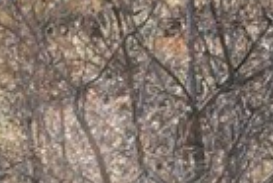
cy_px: 497
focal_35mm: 155
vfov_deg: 7.9
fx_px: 1177
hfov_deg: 10.0
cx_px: -538
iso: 100
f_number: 8
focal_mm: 14
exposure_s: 1/100
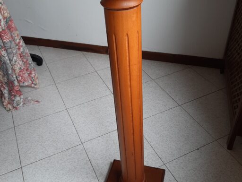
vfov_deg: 53.1
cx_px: 121
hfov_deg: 67.3
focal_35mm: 26
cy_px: 91
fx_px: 182
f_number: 1.7
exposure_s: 1/50
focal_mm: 3.93
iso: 64
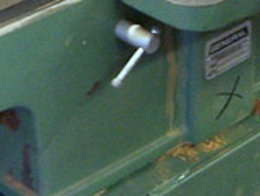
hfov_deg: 13.1
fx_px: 1128
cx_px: 114
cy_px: -28
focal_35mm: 150
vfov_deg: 9.8
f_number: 3.4
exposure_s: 1/10
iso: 140
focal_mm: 5.5
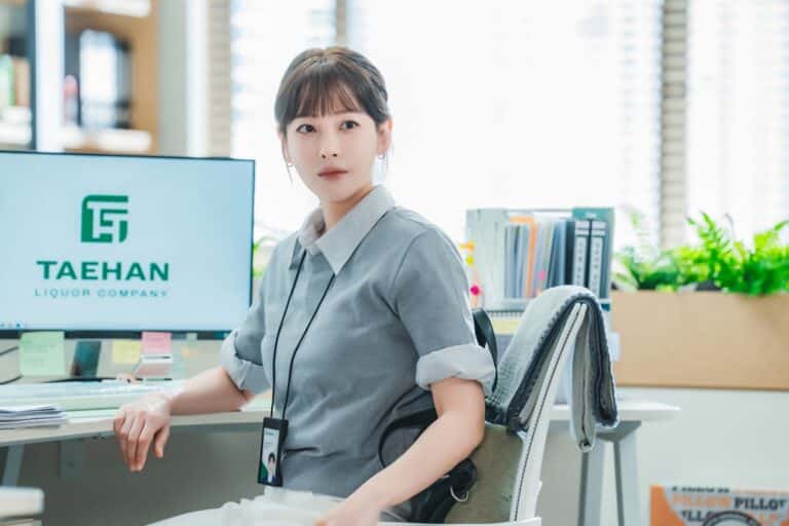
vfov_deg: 7.4
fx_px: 4054
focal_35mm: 185
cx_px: 394
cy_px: 263
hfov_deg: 11.1
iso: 1250
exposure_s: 1/125
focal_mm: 185
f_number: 4.5
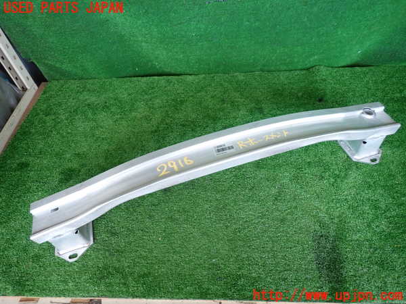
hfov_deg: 69.4
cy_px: 152
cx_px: 203
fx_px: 293
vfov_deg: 54.9
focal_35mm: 25
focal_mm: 4.5
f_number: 2
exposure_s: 1/125
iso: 200
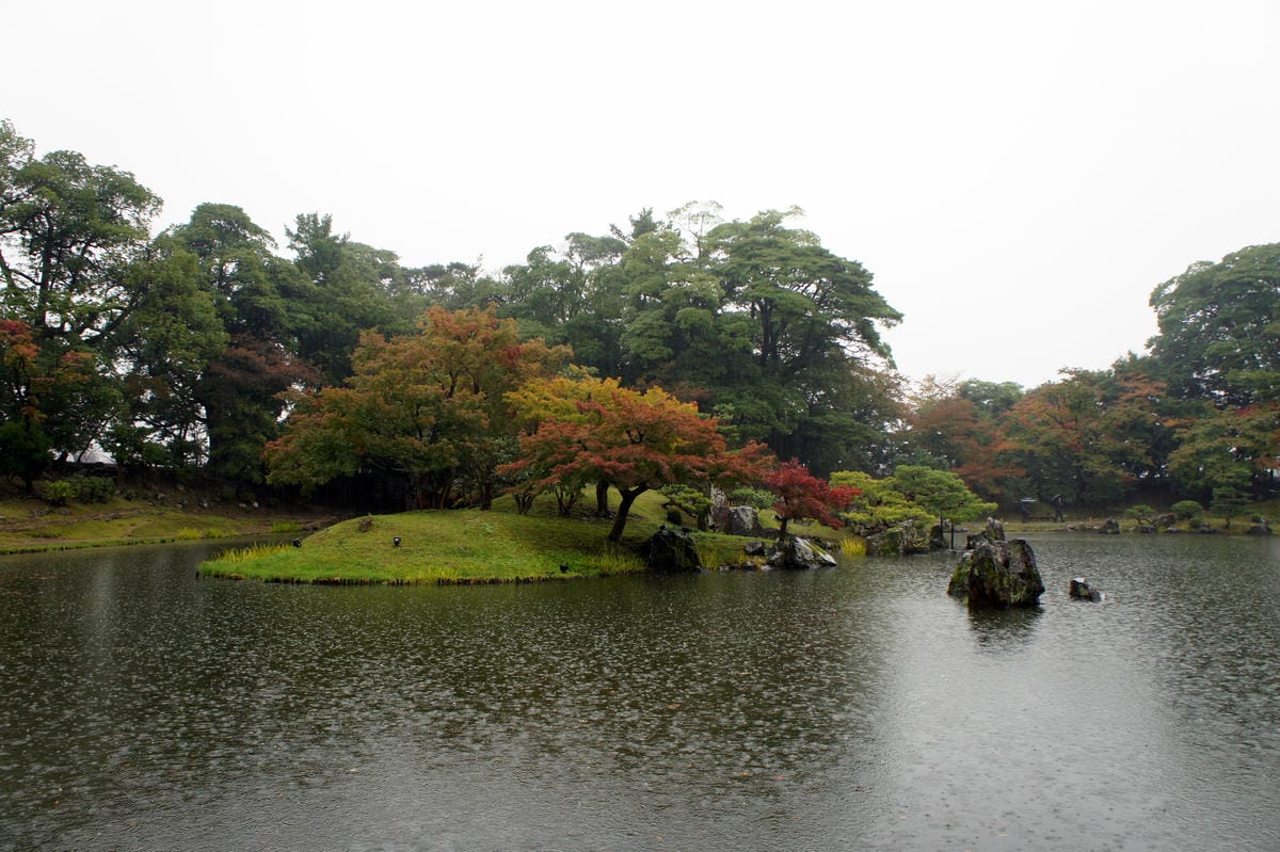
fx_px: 960
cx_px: 640
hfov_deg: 67.4
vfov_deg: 47.9
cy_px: 426
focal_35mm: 27
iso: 200
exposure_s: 1/40
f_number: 6.3
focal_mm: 18
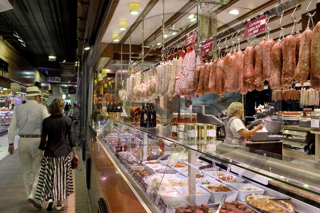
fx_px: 267
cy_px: 105
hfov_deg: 61.8
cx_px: 178
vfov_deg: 43.6
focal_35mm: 30
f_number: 8
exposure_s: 1/80
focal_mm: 24
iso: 800
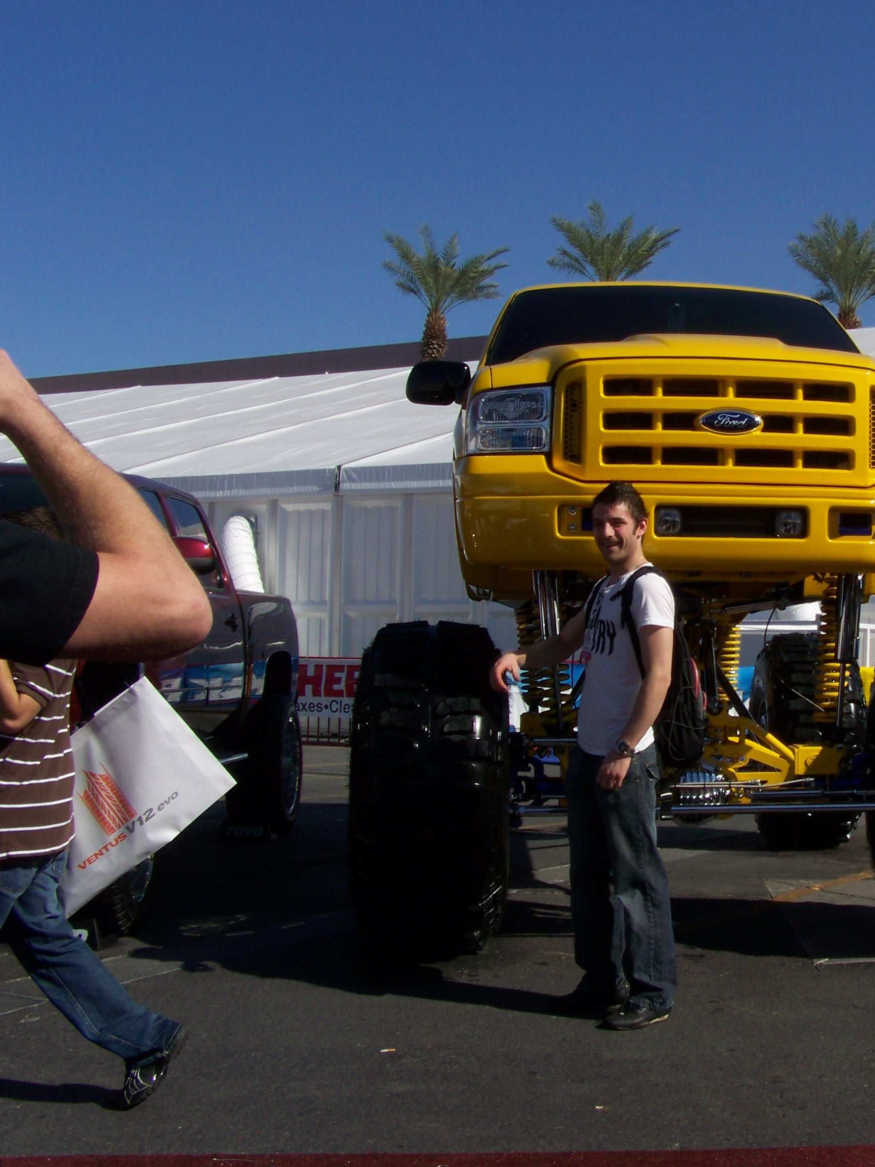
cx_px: 752
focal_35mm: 51
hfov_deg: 27.7
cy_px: 583
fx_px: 1719
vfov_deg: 37.5
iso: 64
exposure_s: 1/640
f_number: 5.6
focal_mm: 6.3
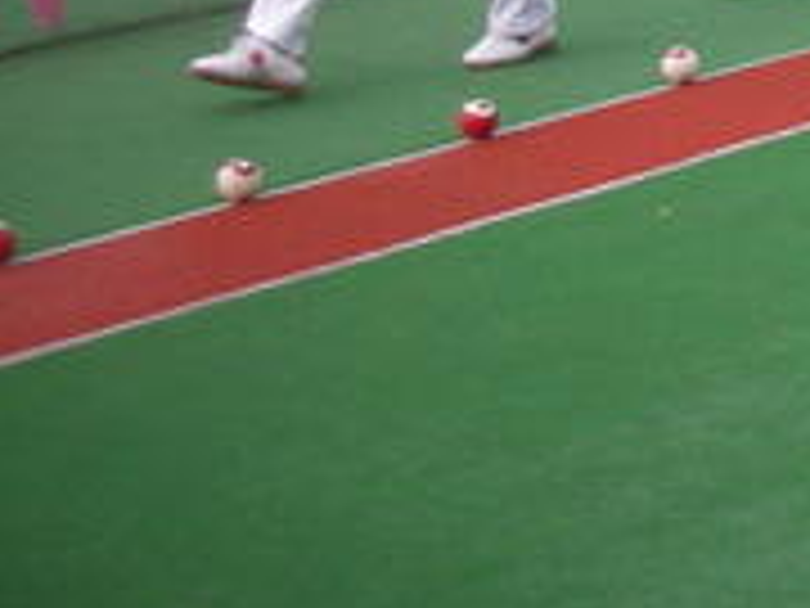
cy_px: -462
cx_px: 1570
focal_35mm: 136
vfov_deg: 10.3
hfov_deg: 12.8
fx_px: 3182
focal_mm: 5.8
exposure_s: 1/340
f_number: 2.8
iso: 50
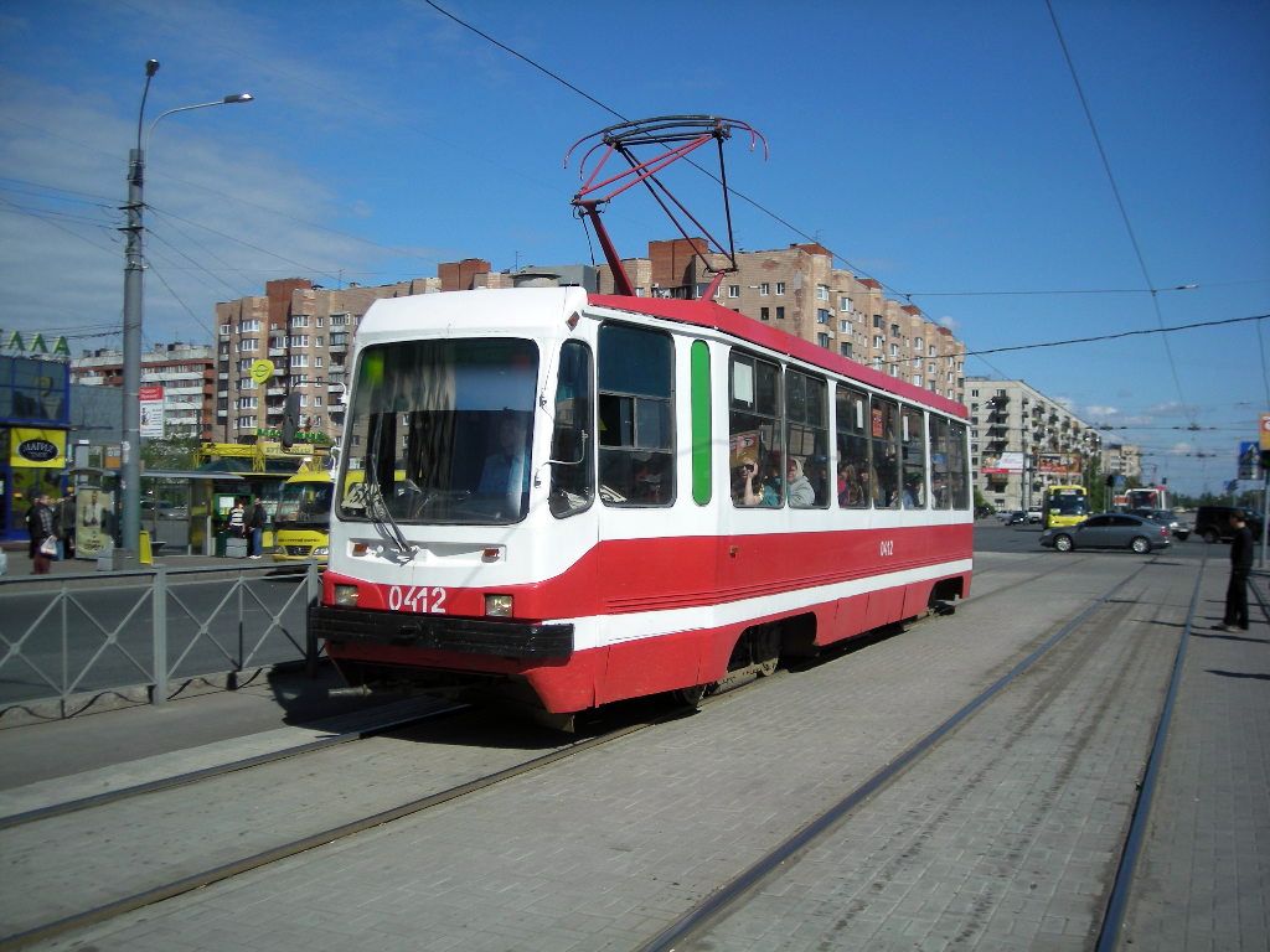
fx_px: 1284
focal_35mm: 35
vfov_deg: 40.7
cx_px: 635
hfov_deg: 52.6
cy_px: 476
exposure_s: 1/420
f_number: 5.7
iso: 50
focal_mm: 5.7
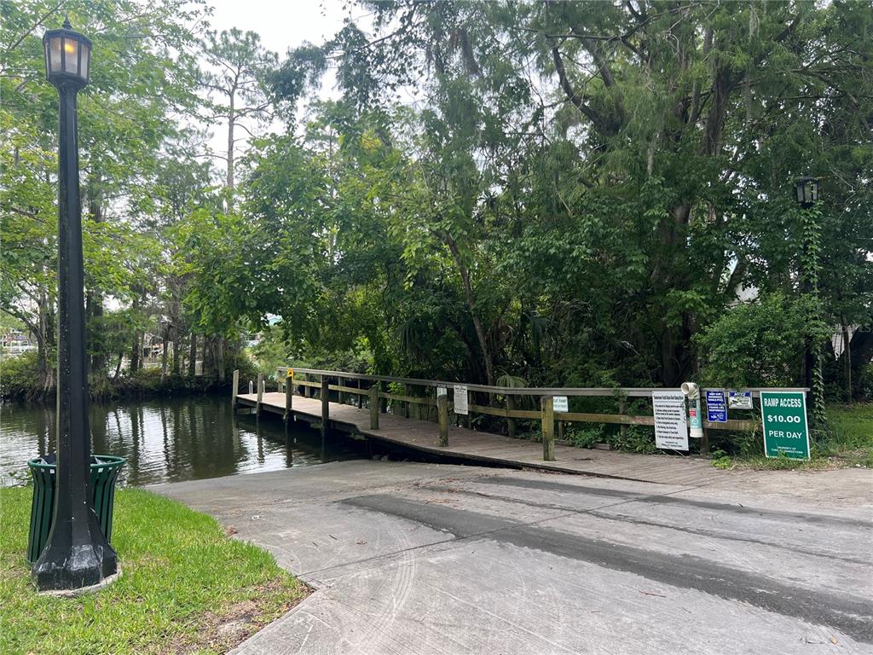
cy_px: 328
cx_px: 436
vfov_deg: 53.1
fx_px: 656
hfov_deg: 67.3
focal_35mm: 26
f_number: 1.5
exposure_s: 1/407
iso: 50
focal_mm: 5.7
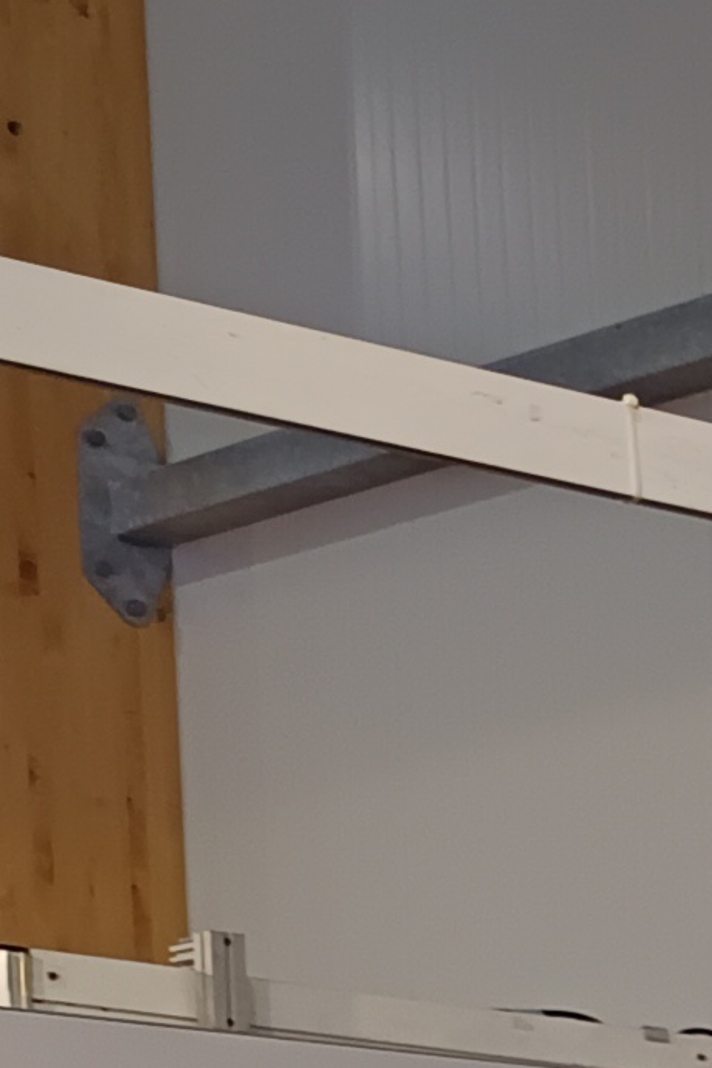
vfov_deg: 12.9
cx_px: 2594
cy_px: 1911
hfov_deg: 7.5
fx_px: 4303
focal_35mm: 145
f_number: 1.7
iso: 214
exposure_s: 1/50
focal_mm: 5.31
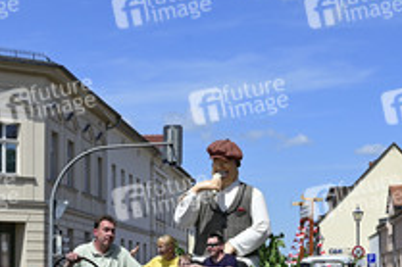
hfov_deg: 24.8
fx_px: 915
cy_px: 246
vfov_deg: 16.4
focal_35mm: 82
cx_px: 188
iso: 100
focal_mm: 38
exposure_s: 1/250
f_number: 10
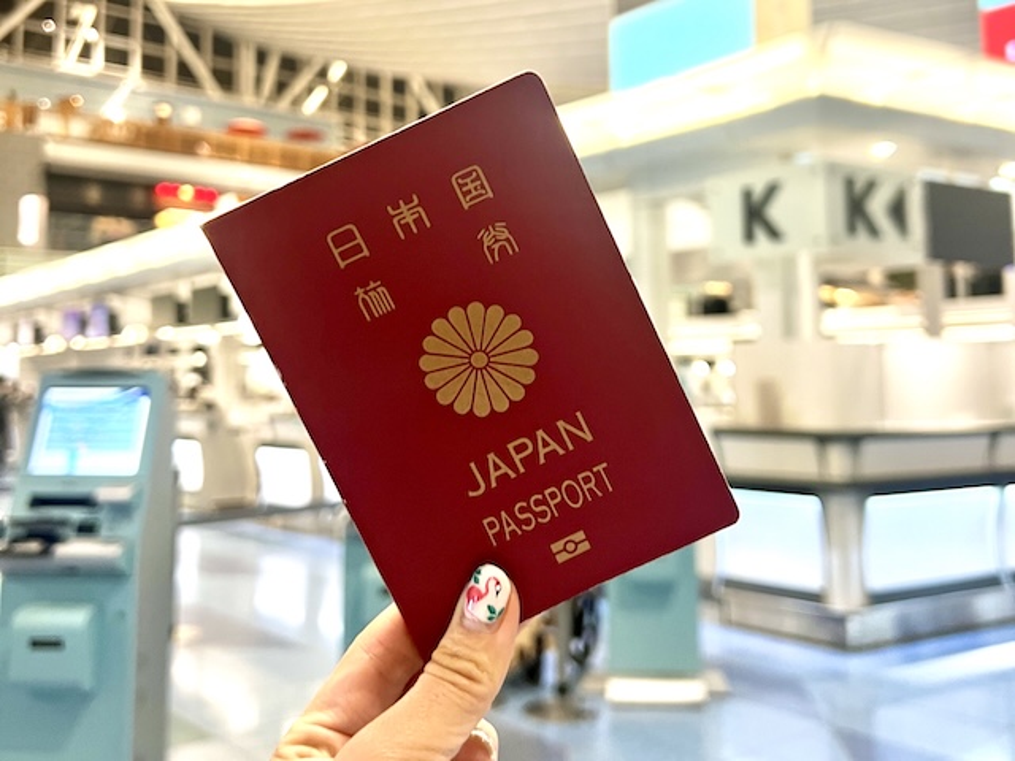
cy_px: 380
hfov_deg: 67.3
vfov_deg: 53.1
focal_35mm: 26
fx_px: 762
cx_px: 508
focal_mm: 5.7
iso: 160
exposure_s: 1/60
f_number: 1.5
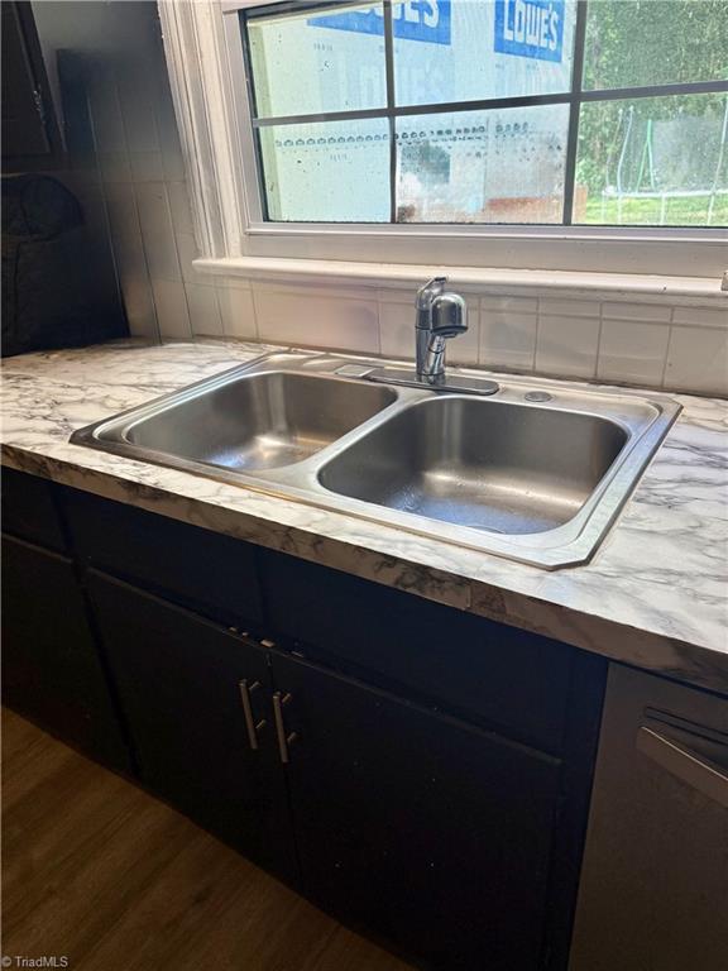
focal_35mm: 24
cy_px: 486
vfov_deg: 71.6
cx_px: 364
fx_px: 673
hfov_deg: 56.8
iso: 200
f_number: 1.78
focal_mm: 6.76
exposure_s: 1/120
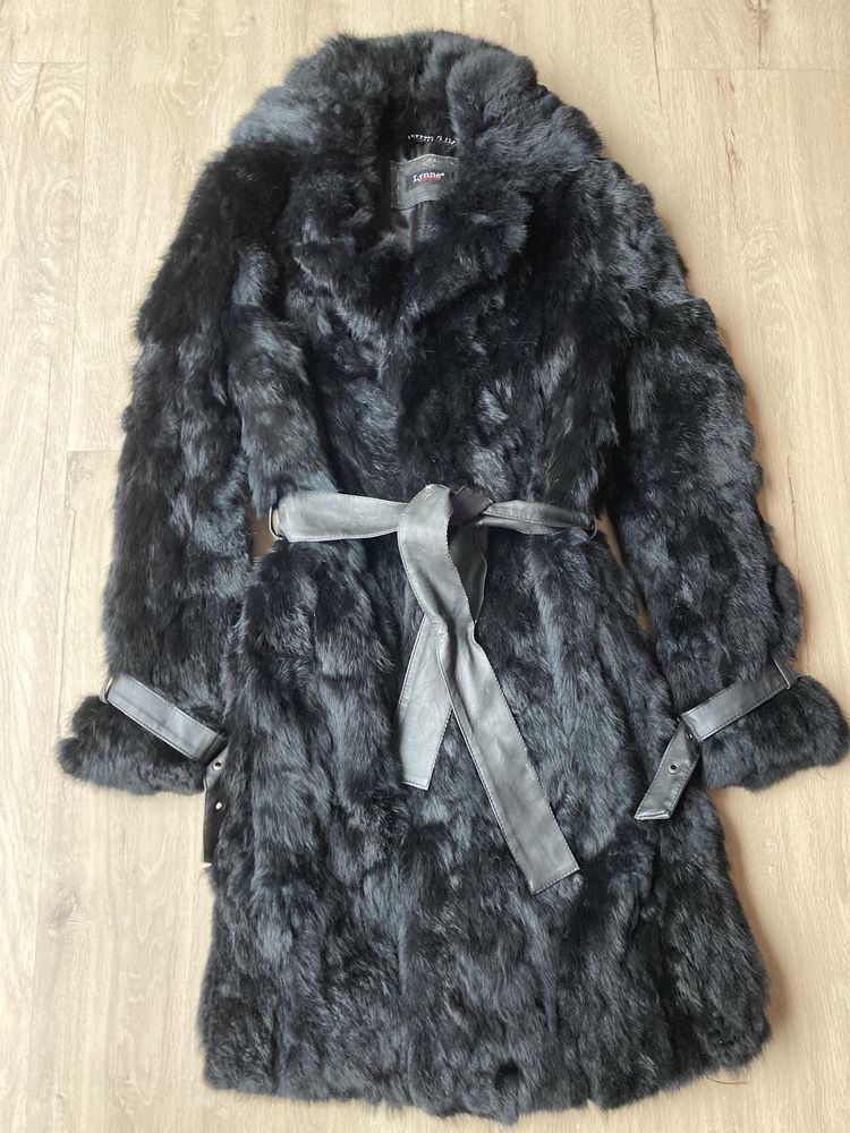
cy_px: 566
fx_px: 917
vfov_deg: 63.4
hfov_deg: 49.7
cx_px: 425
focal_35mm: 28
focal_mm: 3.99
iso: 400
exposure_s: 1/30
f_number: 1.8
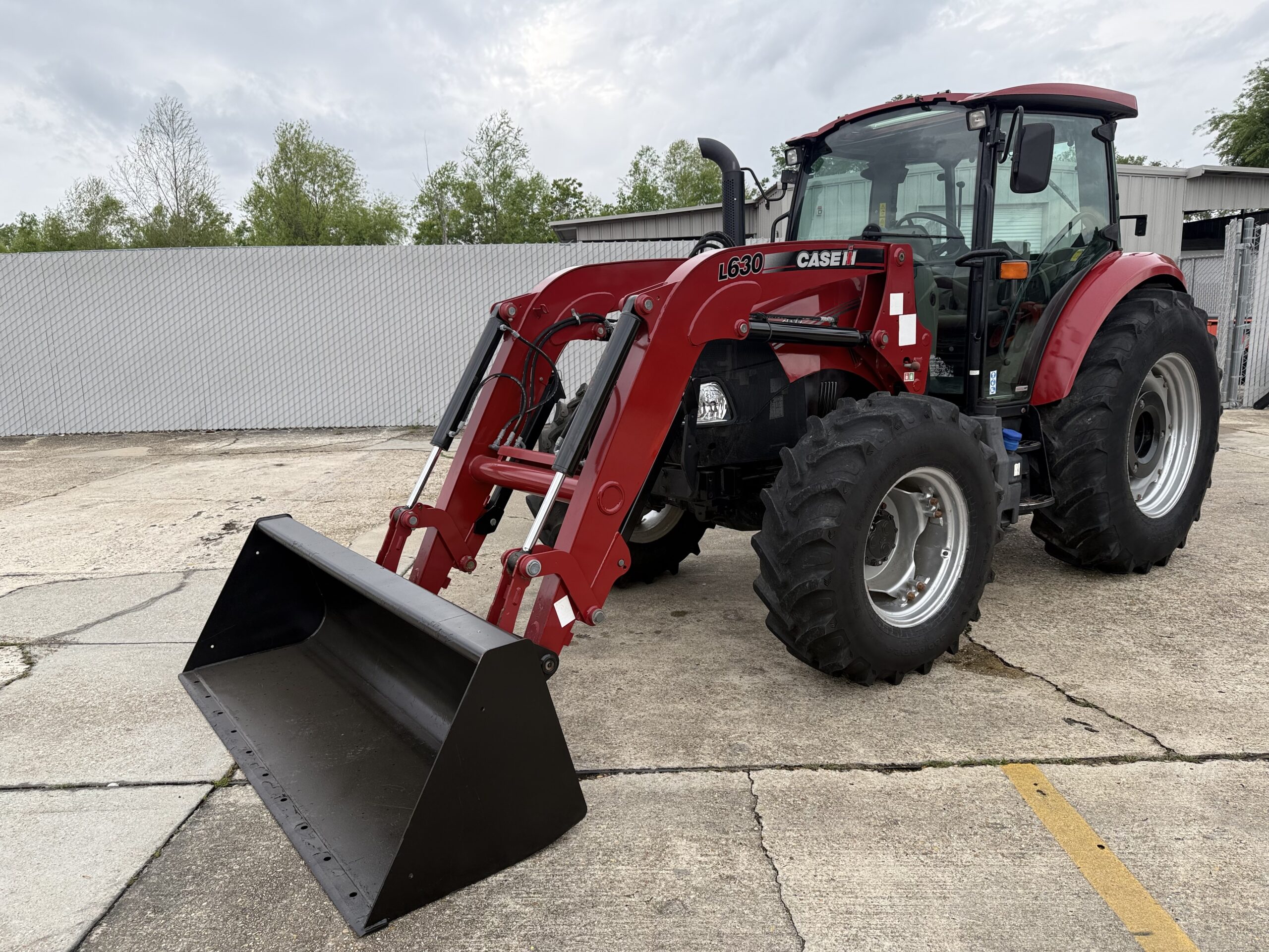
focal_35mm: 24
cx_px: 634
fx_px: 880
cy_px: 476
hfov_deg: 71.6
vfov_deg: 56.8
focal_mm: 6.76
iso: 100
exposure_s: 1/898
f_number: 1.78
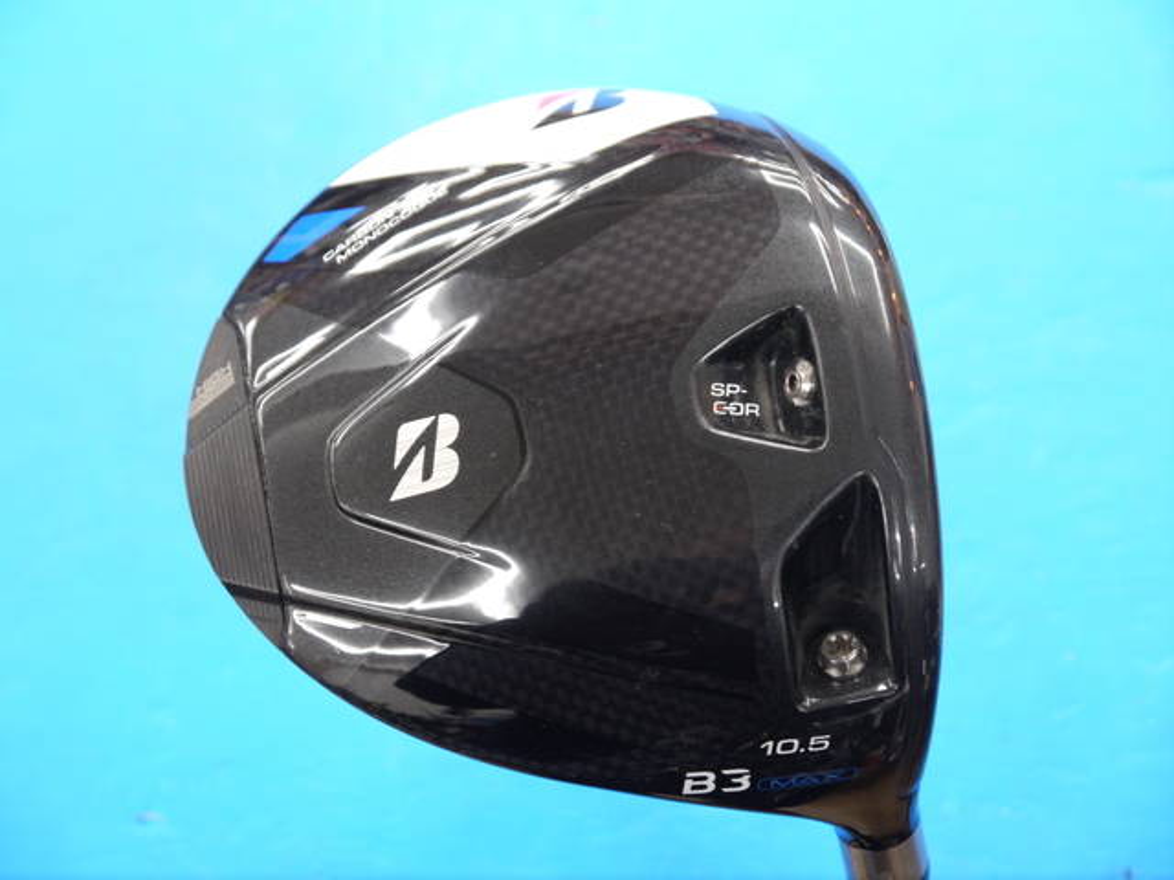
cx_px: 587
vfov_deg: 17.6
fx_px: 2849
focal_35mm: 84
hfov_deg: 23.3
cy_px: 440
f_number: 5.6
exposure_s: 1/50
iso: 800
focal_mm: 42
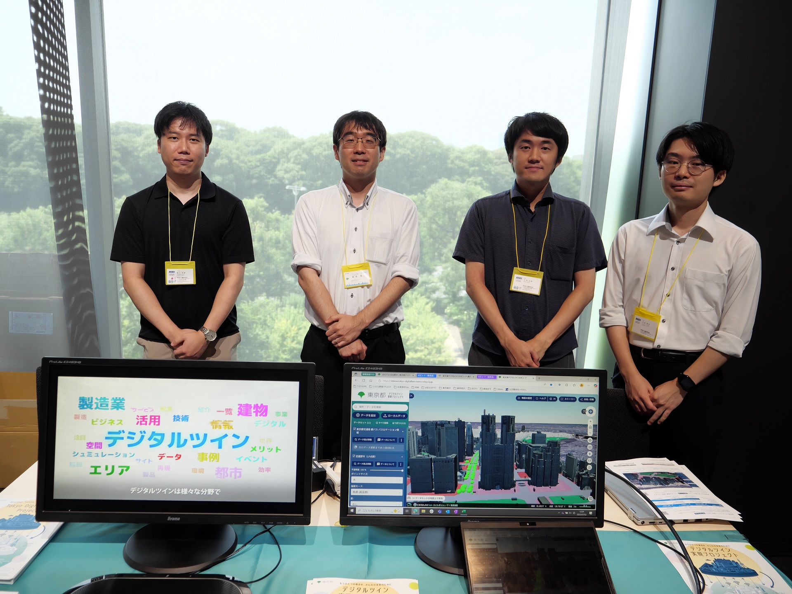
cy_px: 297
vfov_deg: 49.7
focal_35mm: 28
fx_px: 641
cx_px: 396
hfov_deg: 63.4
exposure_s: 1/60
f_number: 2.9
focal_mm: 14
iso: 320
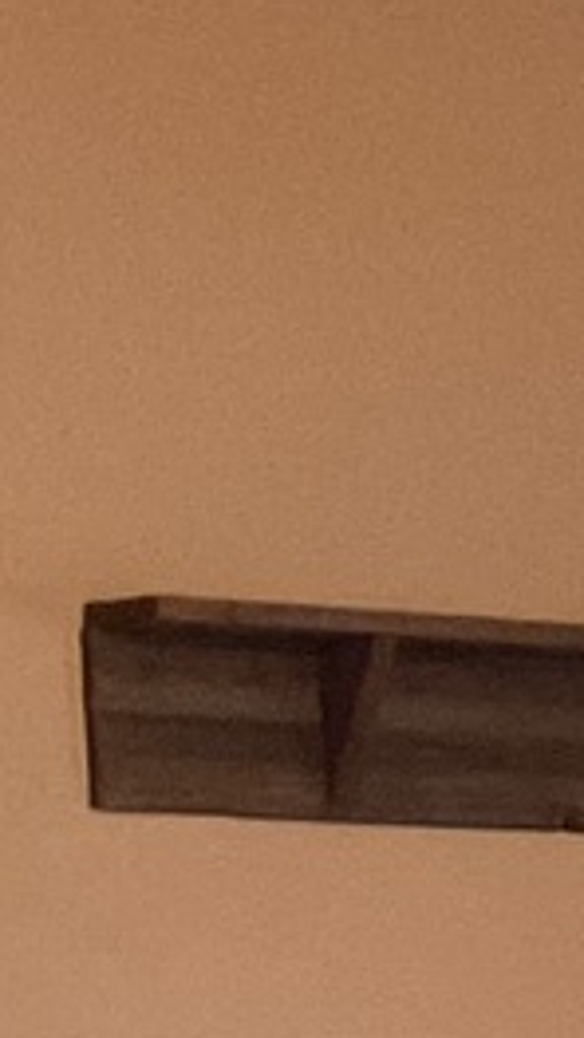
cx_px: 2257
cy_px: 1989
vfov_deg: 11.4
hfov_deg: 6.0
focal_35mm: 173
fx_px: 4761
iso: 250
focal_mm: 3
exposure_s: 1/40
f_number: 1.8
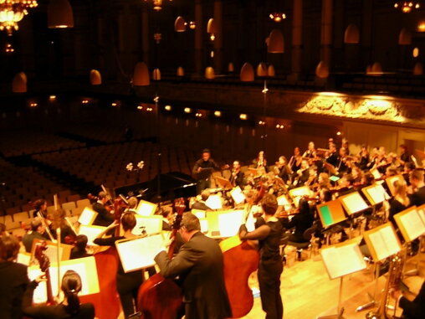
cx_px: 212
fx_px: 442
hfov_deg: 51.4
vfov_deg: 39.7
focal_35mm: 36
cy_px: 160
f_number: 2.6
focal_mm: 4.7
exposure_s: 1/3.2
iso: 120
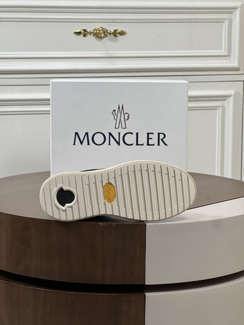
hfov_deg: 19.1
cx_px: 122
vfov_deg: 25.3
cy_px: 162
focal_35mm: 77
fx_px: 724
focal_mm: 9
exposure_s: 1/100
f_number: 2.8
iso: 125
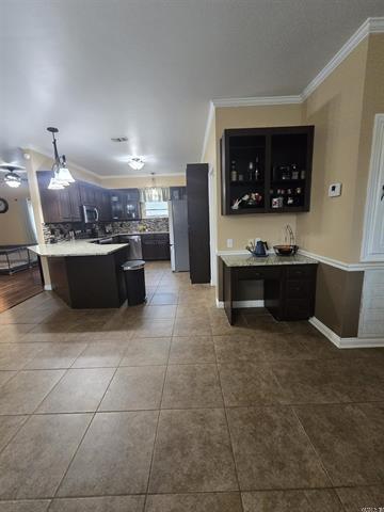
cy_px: 256
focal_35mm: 13
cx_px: 192
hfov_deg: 89.9
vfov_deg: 106.2
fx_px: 192
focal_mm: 2.2
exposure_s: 1/60
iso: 640
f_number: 2.2
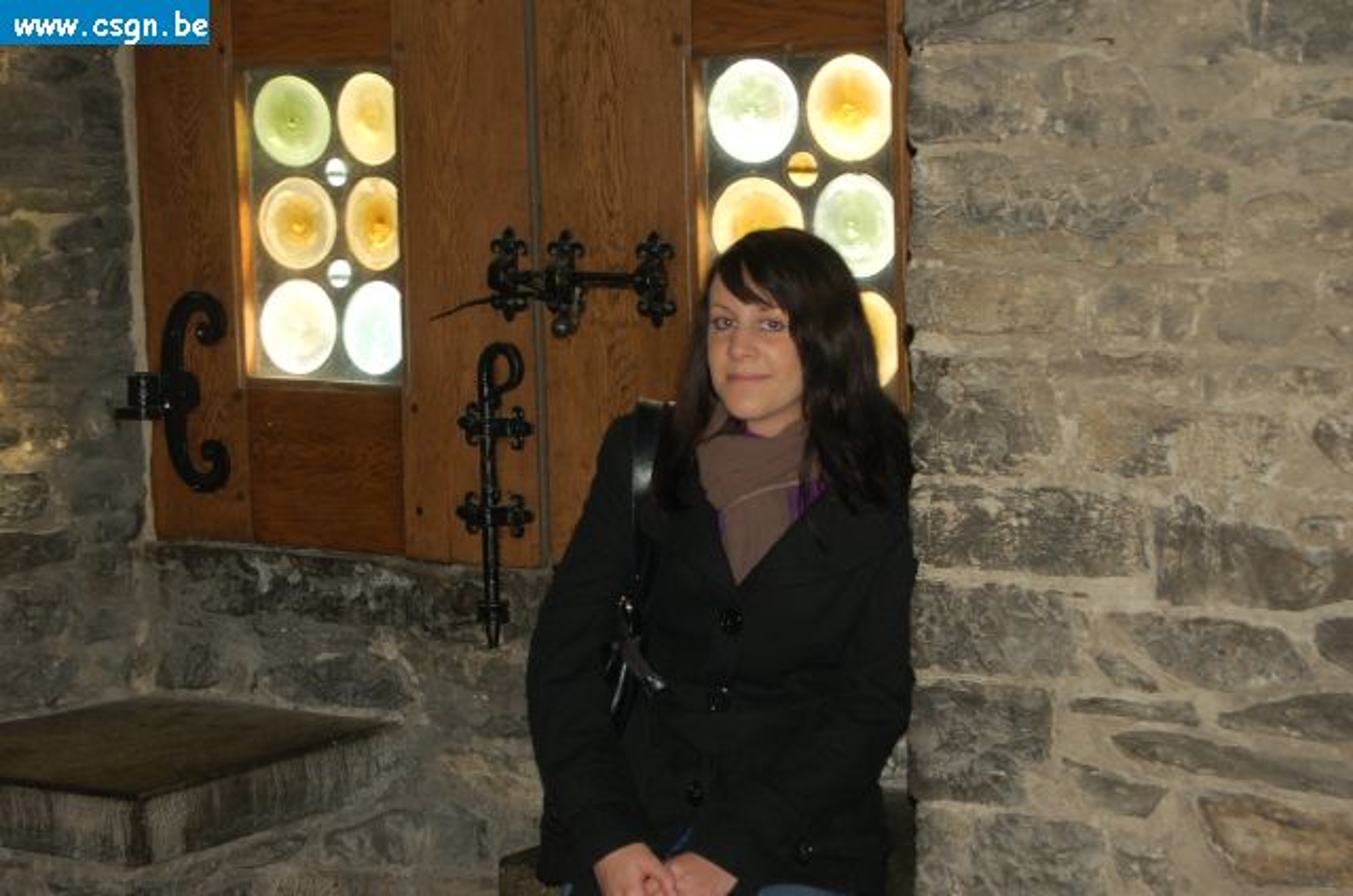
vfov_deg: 16.5
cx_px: 676
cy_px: 448
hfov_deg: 24.7
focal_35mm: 82
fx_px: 3094
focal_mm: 55
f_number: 5.6
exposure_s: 1/60
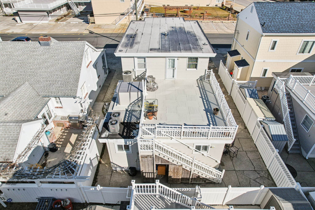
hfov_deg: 78.6
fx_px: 192
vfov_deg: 57.2
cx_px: 158
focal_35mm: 22
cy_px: 105
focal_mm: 8.4
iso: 110
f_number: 2.8
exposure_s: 1/4000
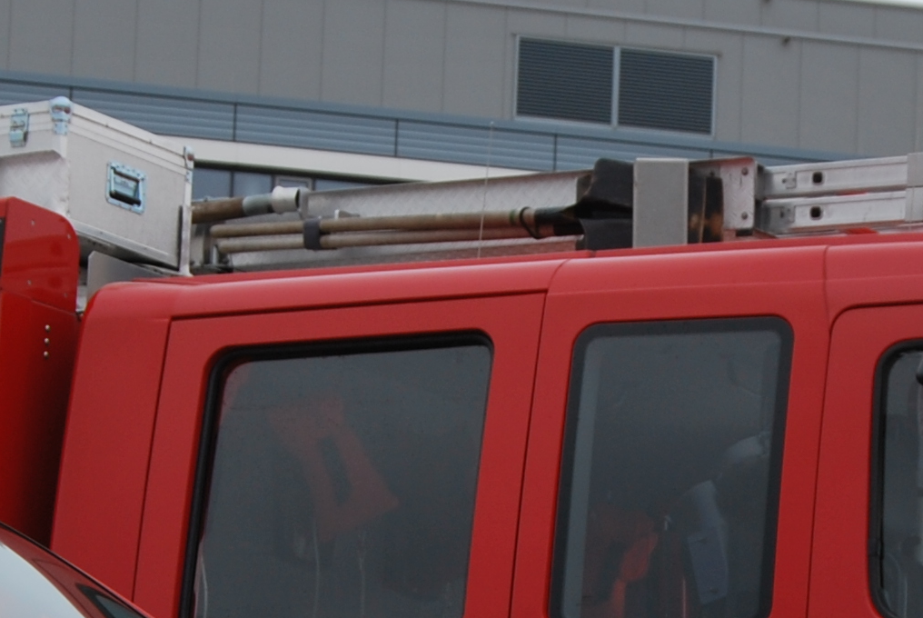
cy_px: 760
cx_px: 685
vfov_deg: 7.5
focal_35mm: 183
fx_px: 4697
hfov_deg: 11.2
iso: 100
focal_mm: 32
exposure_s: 1/160
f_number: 6.3
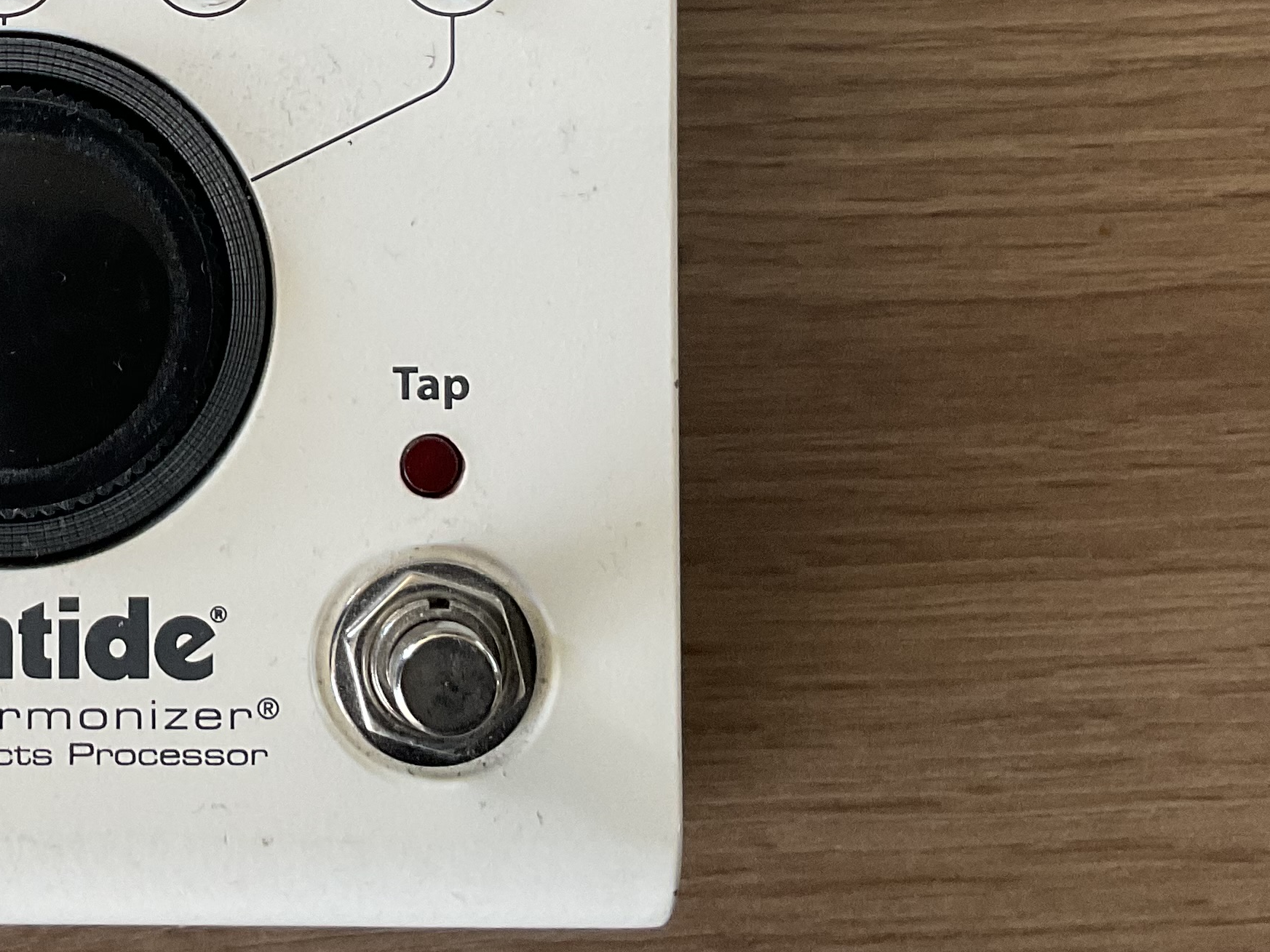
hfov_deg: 27.7
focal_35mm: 67
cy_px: 184
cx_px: 74
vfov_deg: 21.6
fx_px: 2458
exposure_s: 1/60
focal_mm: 3
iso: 80
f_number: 1.8
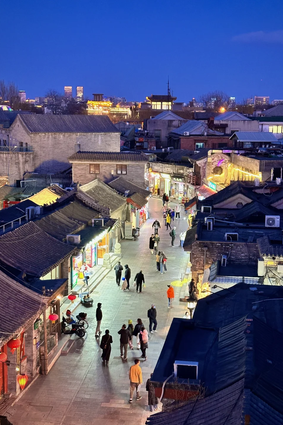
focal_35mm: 50
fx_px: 589
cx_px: 146
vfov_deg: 39.6
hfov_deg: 27.0
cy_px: 212
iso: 320
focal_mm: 6.86
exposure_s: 1/33
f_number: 1.78
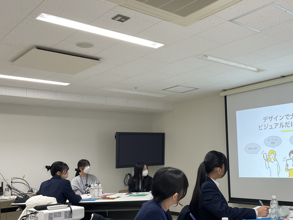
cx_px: 199
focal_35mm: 41
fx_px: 347
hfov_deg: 45.0
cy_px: 140
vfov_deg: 34.9
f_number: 1.6
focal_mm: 4.2
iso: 80
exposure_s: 1/120
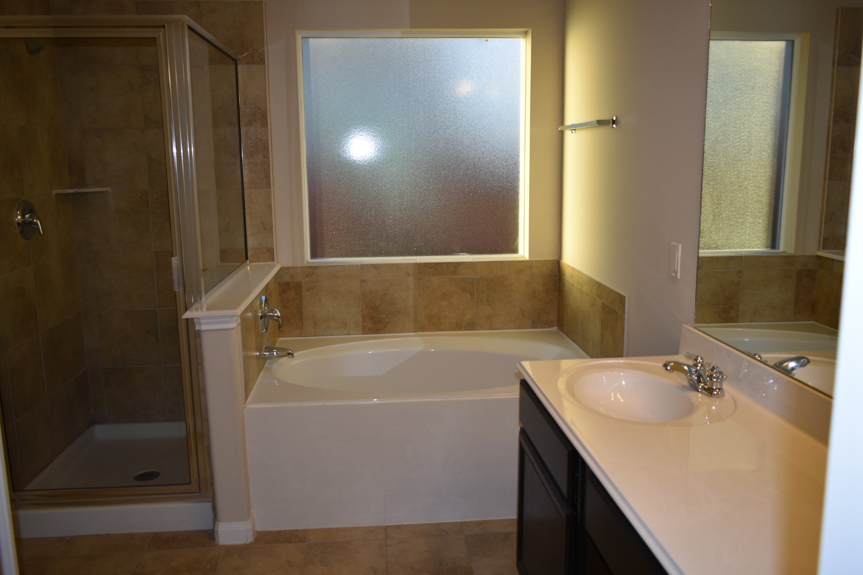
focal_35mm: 30
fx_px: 719
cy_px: 288
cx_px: 432
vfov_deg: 43.6
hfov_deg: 61.9
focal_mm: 20
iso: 100
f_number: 3.5
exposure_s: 1/80
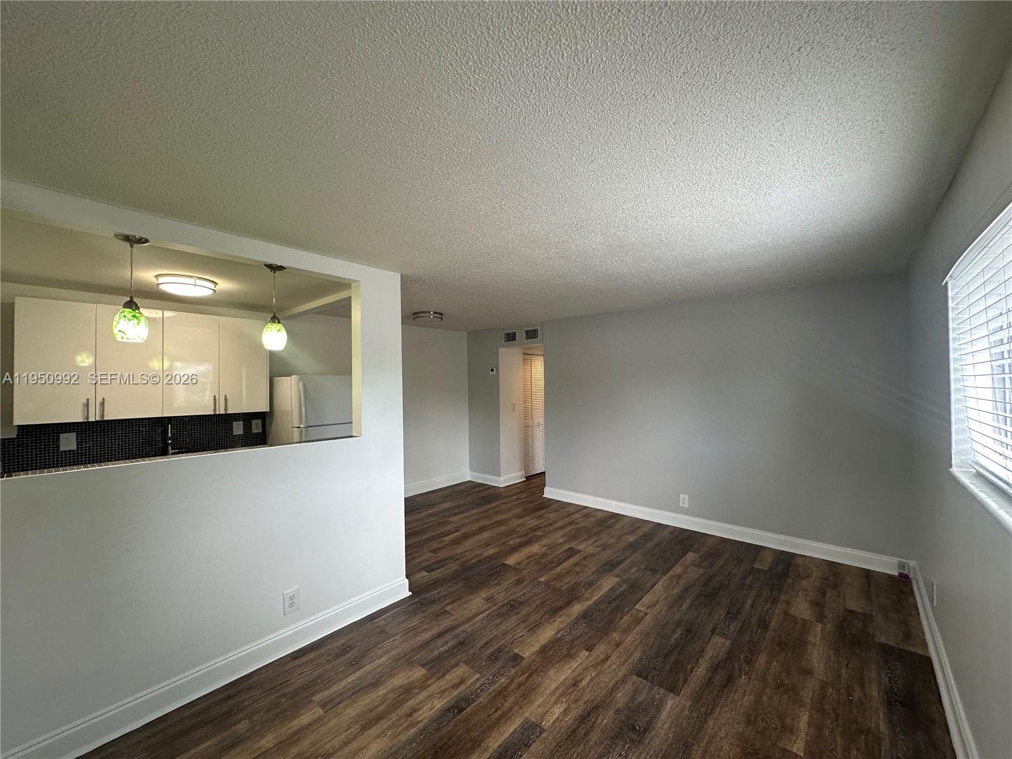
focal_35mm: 14
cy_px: 380
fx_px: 409
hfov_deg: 102.1
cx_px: 506
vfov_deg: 85.7
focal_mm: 2.22
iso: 125
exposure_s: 1/120
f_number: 2.2
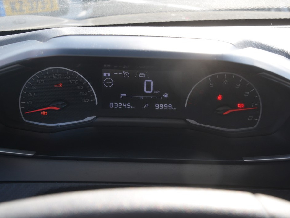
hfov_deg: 33.5
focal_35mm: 58
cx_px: 151
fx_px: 482
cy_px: 109
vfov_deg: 25.4
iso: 400
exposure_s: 1/250
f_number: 8
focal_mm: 35
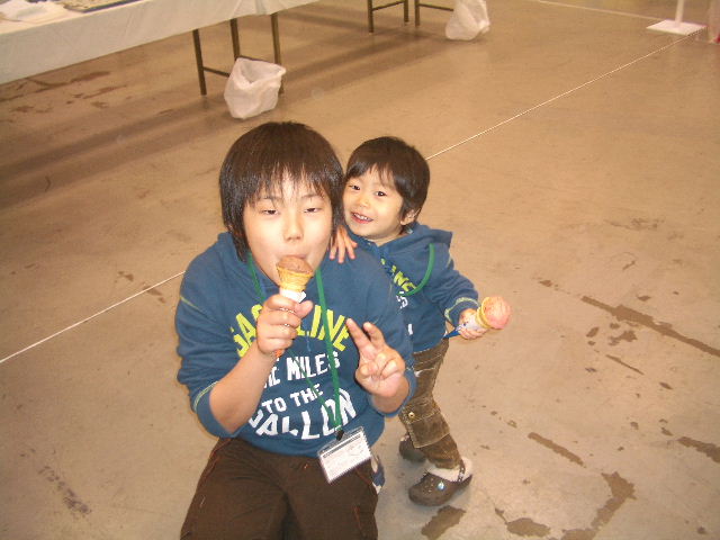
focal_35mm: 35
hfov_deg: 52.6
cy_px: 270
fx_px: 728
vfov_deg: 40.7
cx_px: 360
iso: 100
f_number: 2.6
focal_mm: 5.8
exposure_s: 1/60
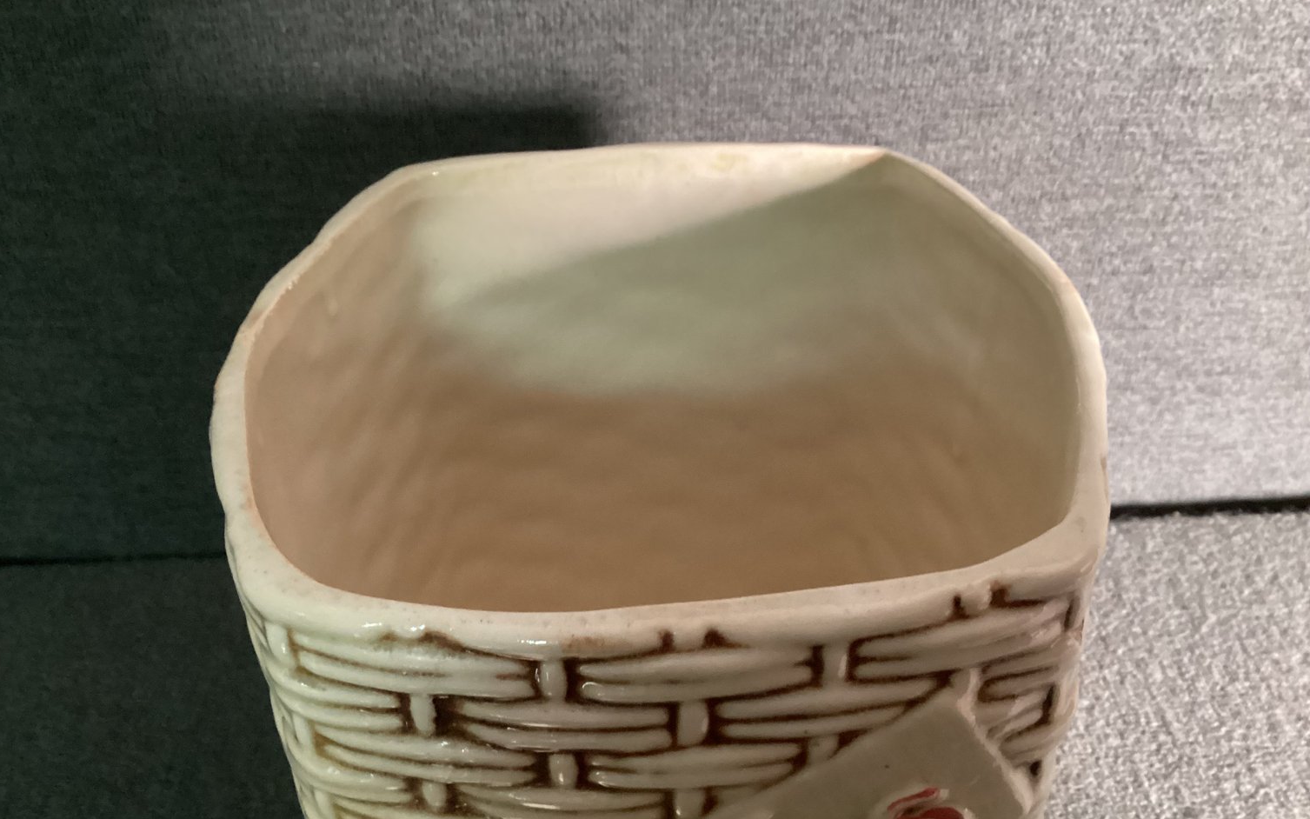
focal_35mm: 33
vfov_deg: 38.3
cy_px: 451
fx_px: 1178
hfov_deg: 58.1
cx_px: 653
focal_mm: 3.3
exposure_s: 1/25
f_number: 2.4
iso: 500
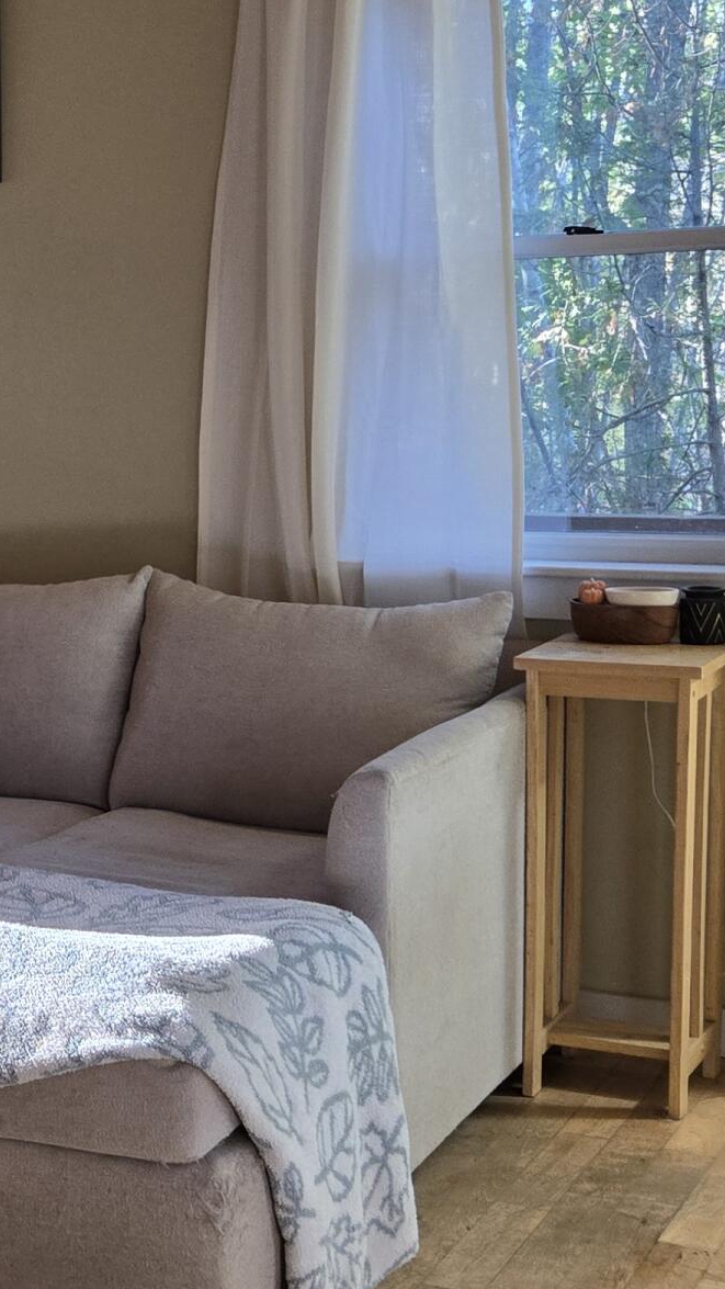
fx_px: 2187
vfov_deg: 32.8
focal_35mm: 64
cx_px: 25
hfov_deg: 18.4
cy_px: 724
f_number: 1.8
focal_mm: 5.4
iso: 320
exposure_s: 1/120
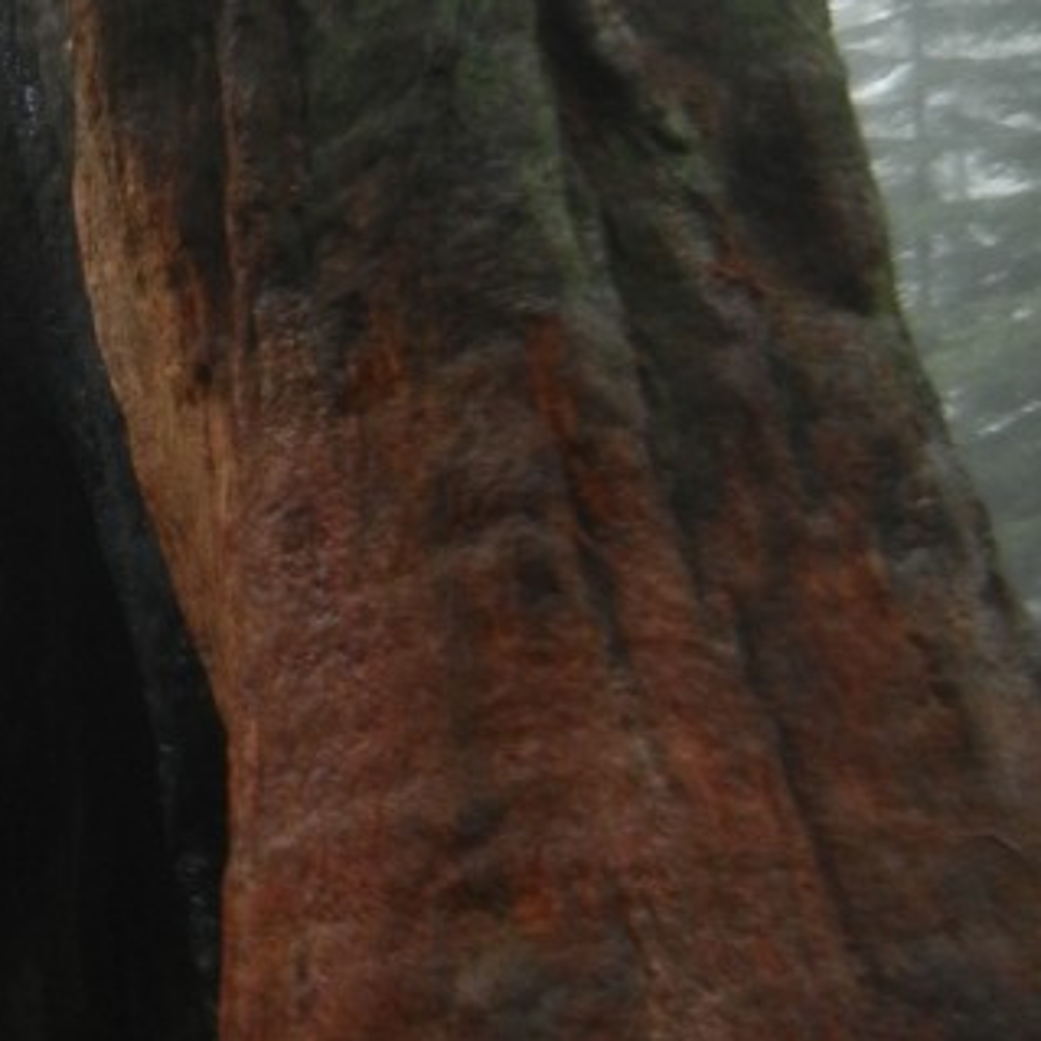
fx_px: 2892
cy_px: 313
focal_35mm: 85
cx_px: -206
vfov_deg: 20.3
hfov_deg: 19.3
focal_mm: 5.4
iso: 339
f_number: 3.5
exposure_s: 1/60
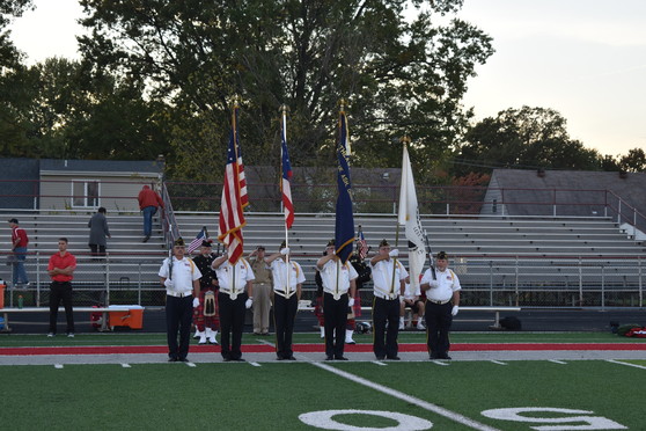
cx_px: 323
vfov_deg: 16.6
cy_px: 216
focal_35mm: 82
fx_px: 1480
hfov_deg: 24.6
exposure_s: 1/125
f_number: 5.6
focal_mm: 55
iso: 320
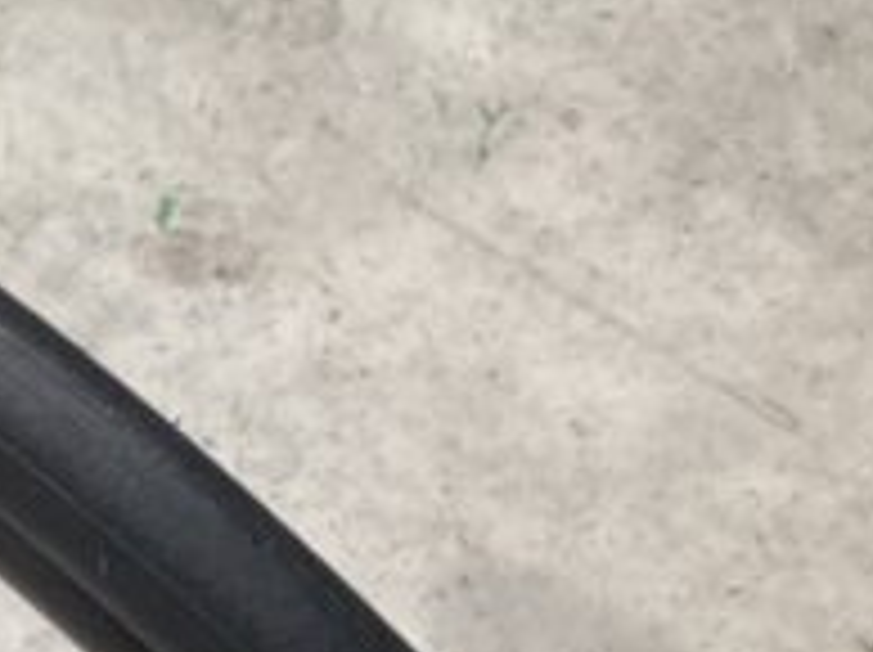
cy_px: -612
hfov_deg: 11.3
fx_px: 3728
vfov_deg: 9.4
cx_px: -1188
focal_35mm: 148
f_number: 1.8
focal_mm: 3.99
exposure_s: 1/50
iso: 64
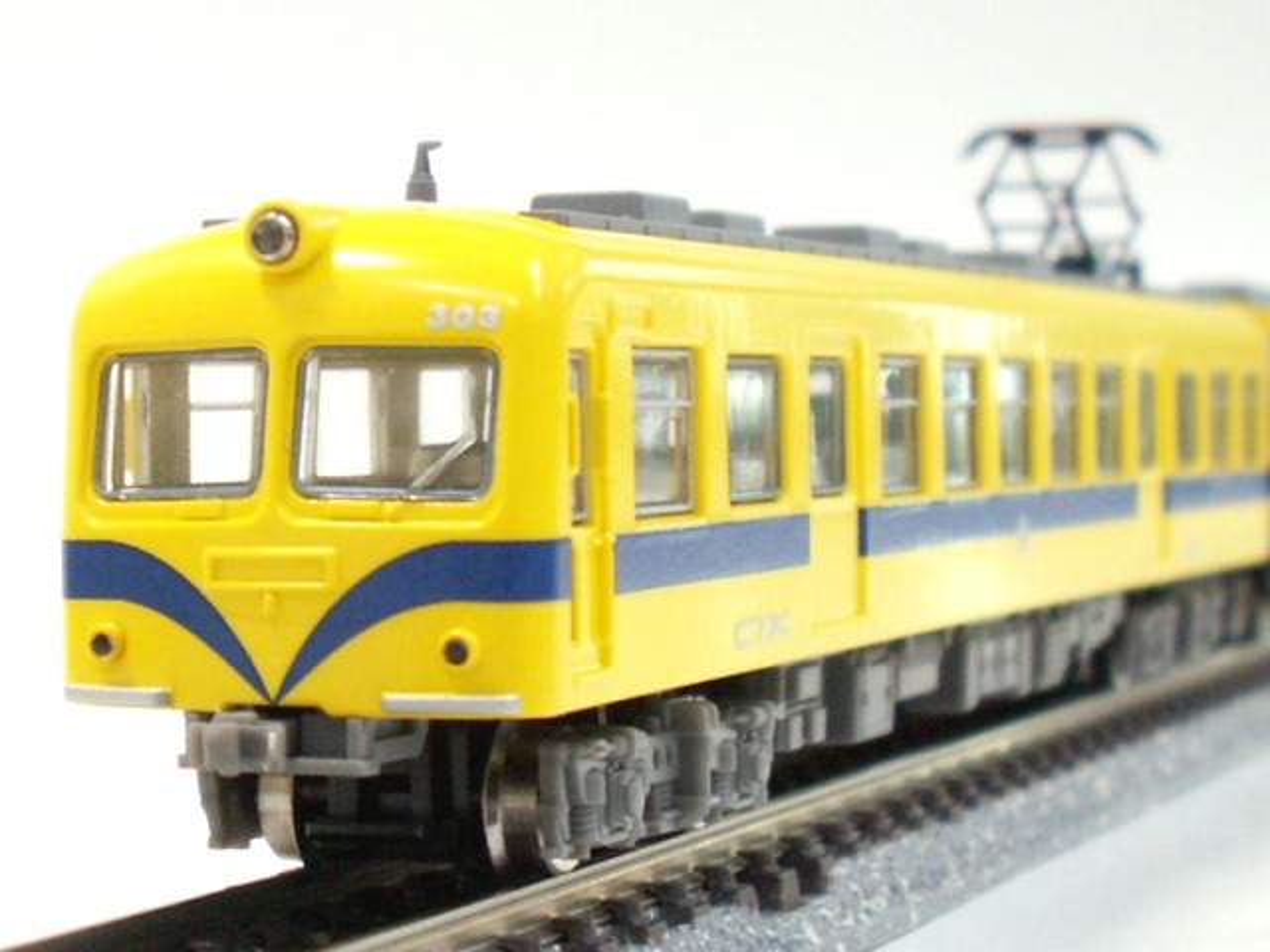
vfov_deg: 40.7
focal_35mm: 35
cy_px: 476
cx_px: 635
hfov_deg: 52.6
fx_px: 1284
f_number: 3.2
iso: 100
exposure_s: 1/20
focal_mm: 5.86
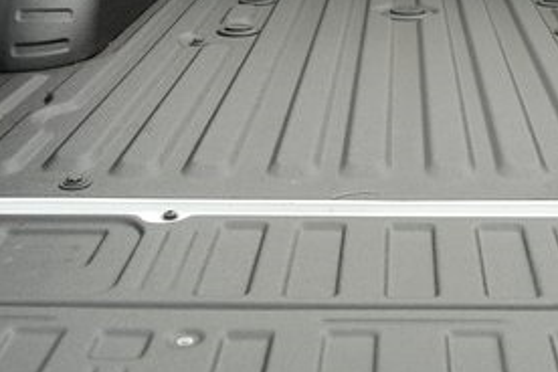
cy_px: 116
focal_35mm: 65
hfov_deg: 30.5
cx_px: 416
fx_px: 1007
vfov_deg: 20.8
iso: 100
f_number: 5.6
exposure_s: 1/60
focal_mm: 28
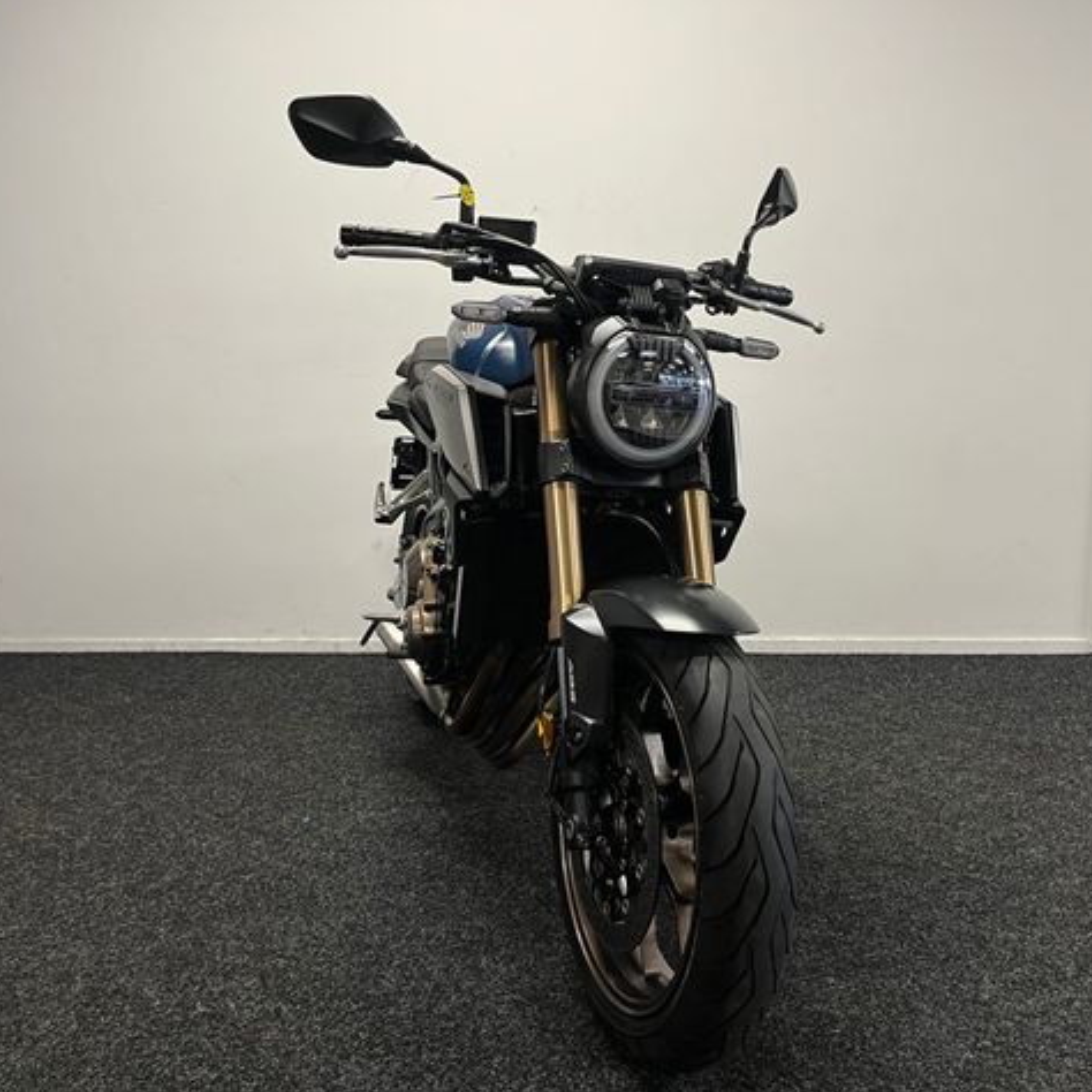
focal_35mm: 31
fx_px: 1106
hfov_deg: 52.2
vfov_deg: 52.5
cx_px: 647
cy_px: 546
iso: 80
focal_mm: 5.1
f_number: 1.6
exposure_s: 1/50
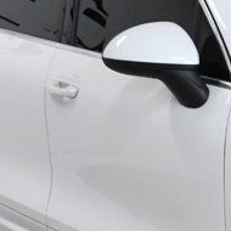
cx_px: 419
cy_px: 224
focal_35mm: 156
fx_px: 1178
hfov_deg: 10.5
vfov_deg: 11.1
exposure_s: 1/320
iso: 2500
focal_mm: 23
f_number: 9
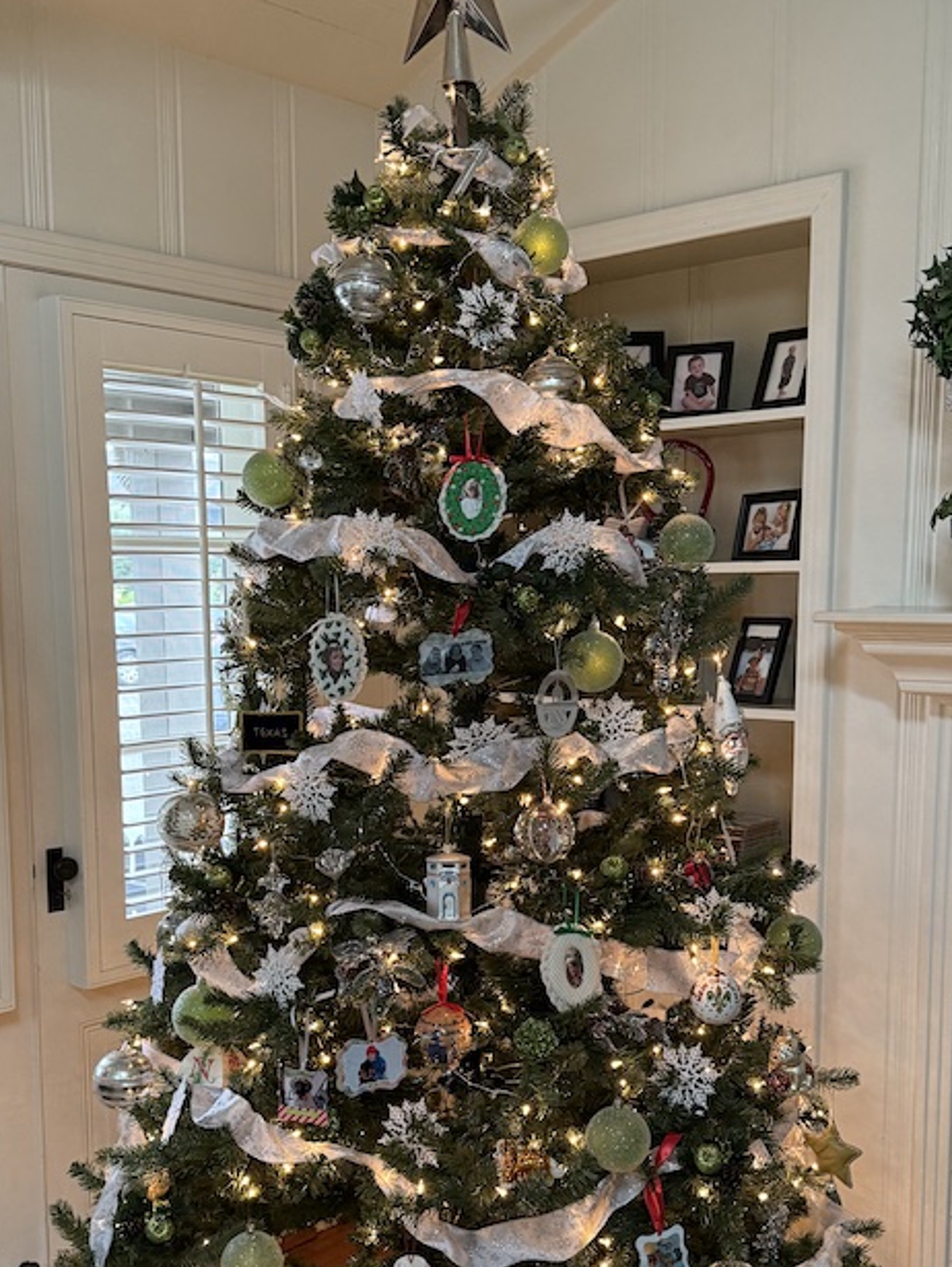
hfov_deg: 36.9
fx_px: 1429
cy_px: 768
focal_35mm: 39
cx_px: 482
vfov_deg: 47.5
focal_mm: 6.76
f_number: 1.78
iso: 320
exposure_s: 1/60
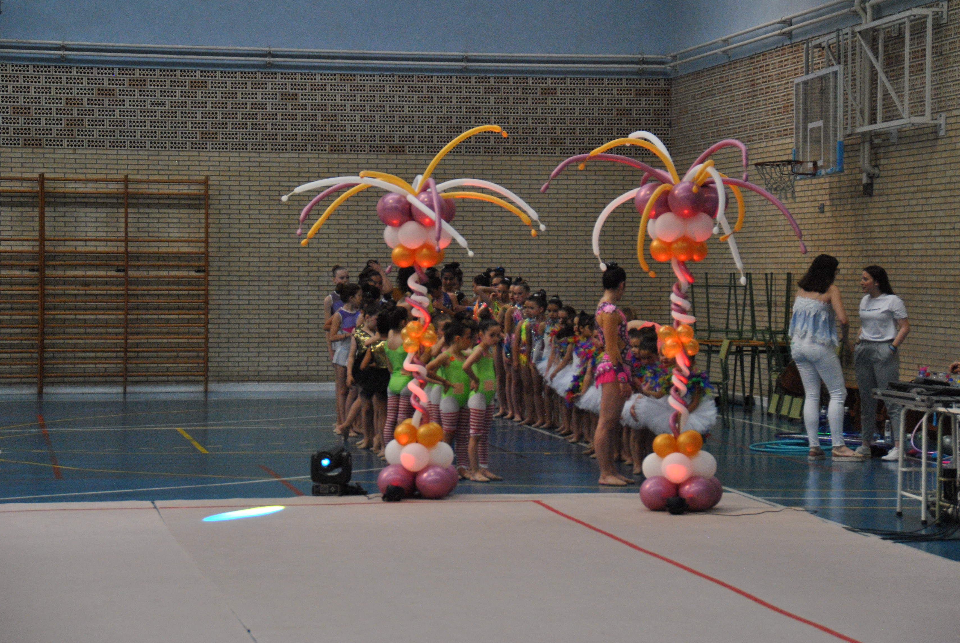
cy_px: 285
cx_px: 494
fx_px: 2804
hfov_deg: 19.4
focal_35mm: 105
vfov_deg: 13.1
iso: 800
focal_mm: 62
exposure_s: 1/200
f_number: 5
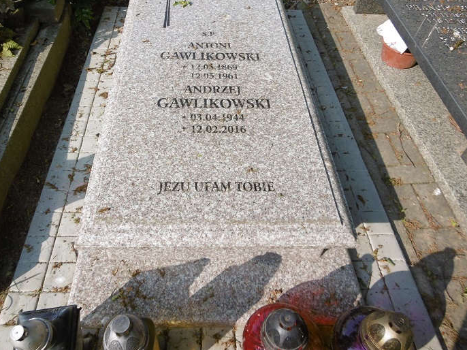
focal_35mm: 28
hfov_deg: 63.2
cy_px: 148
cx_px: 204
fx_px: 378
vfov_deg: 49.5
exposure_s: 1/640
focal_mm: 4.3
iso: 100
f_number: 3.1
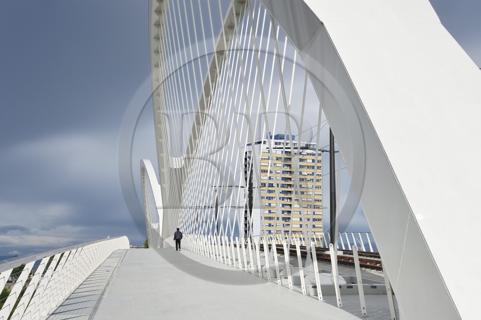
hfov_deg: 28.9
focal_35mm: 70
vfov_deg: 19.4
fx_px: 934
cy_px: 160
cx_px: 240
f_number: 14
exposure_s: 1/400
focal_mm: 70
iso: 200
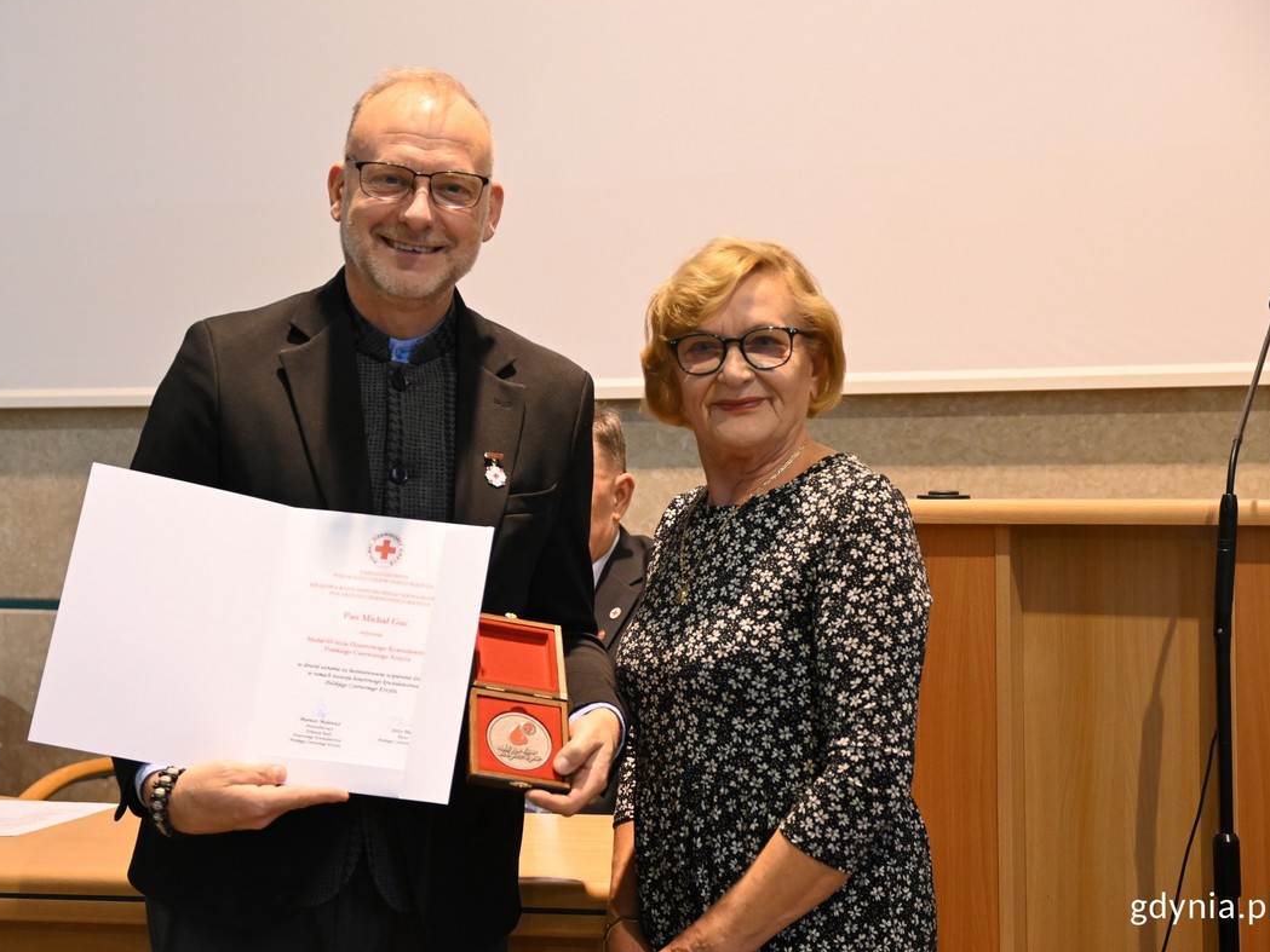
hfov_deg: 29.4
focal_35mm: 66
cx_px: 591
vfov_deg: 22.3
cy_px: 469
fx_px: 2422
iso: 2200
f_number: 3.5
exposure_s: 1/60
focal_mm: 40
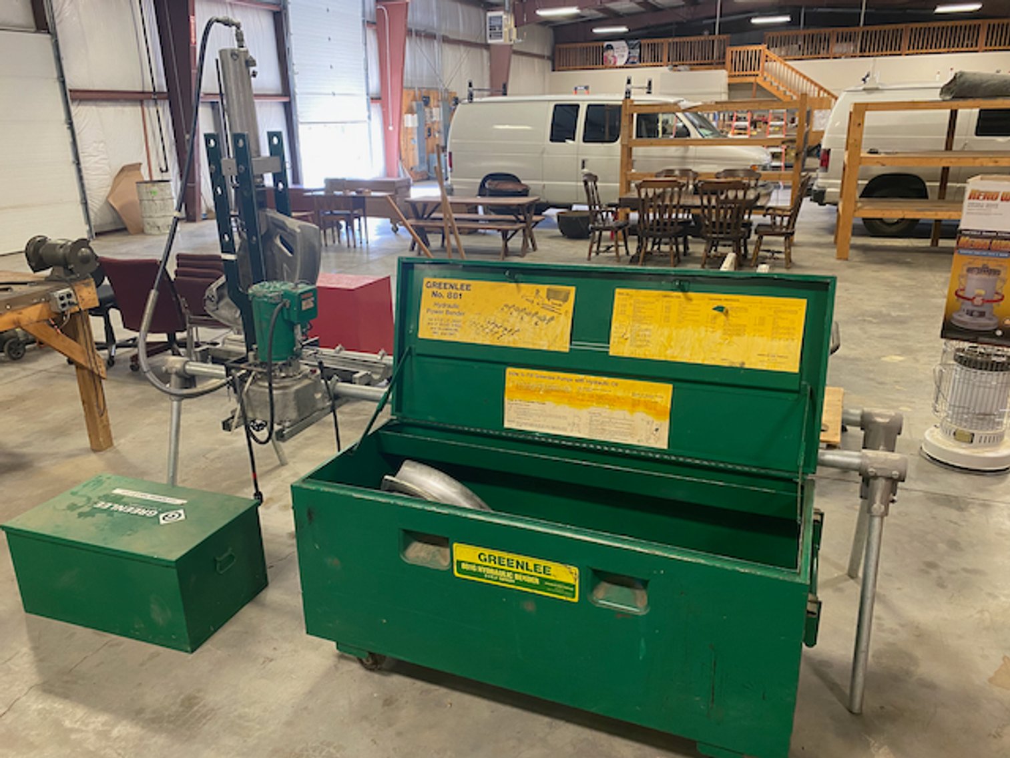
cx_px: 505
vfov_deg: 53.1
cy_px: 379
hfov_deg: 67.3
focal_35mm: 26
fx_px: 759
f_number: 1.8
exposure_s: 1/60
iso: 200
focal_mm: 4.25
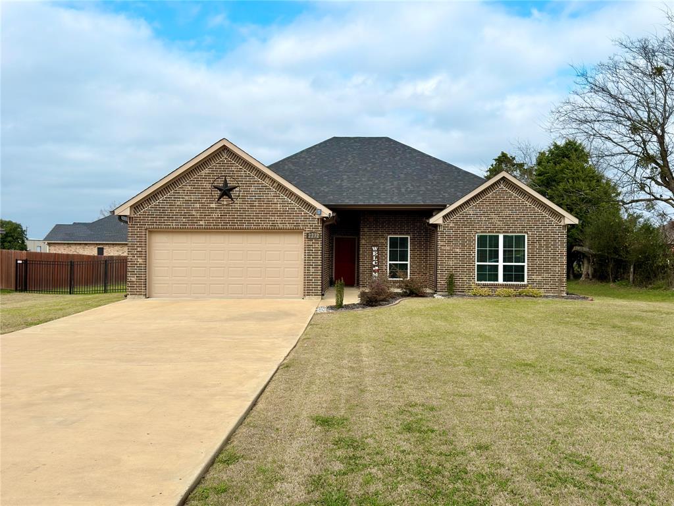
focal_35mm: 30
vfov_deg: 46.8
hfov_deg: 60.0
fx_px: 584
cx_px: 337
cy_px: 253
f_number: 1.78
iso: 64
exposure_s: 1/4237
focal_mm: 6.76
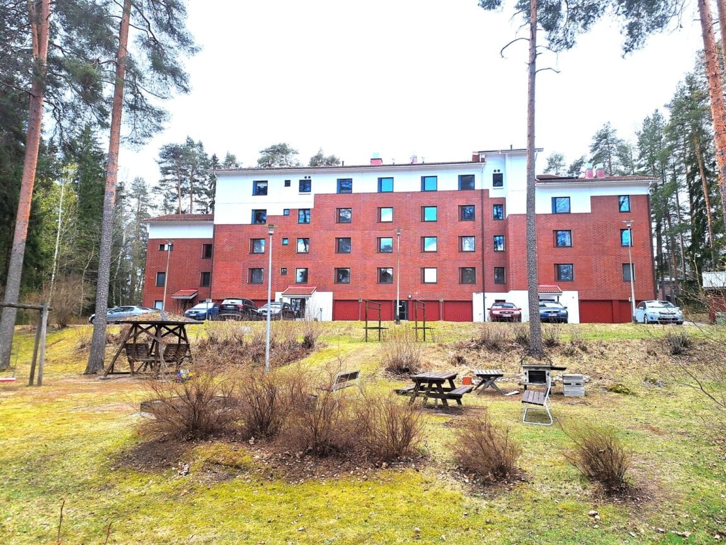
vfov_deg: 58.9
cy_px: 272
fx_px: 482
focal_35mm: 23
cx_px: 363
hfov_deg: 73.9
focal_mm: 5.54
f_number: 1.8
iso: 40
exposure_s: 1/1242
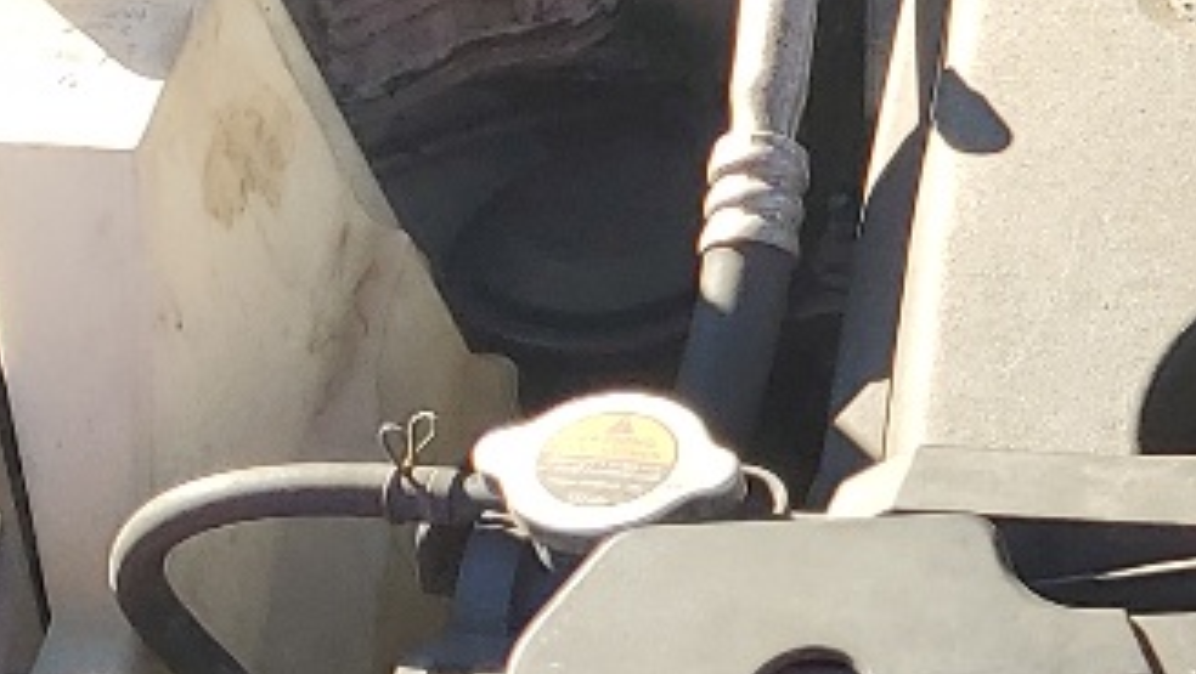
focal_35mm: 138
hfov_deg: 13.7
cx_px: 2253
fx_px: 4379
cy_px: 186
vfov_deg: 8.8
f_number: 1.5
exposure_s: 1/667
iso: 50
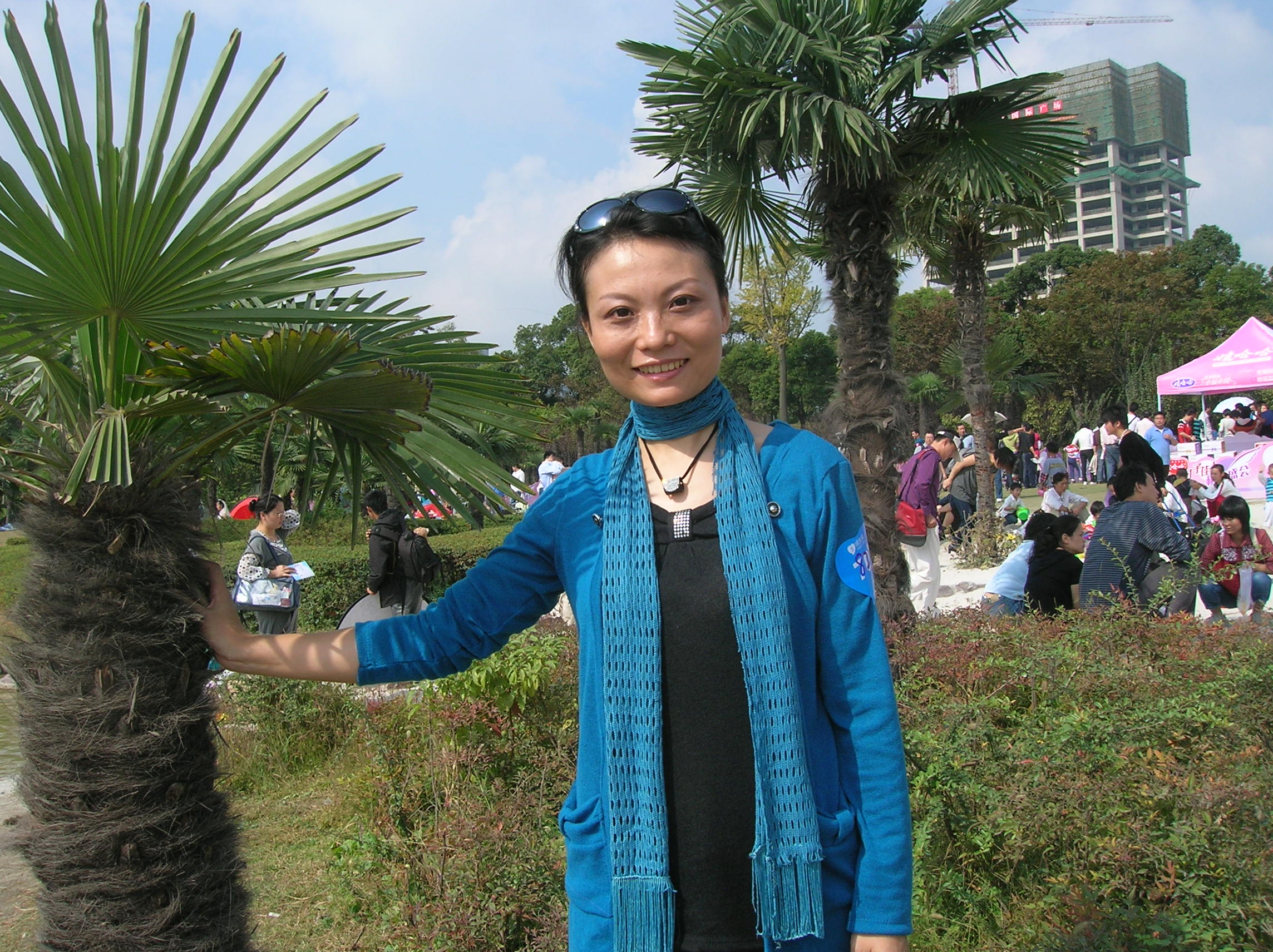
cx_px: 636
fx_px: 1249
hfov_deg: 54.0
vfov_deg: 41.7
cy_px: 476
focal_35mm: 34
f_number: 4.9
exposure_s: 1/398
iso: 50
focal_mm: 5.7
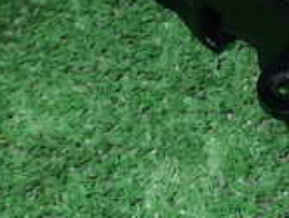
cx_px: 284
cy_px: -73
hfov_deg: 14.2
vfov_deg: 10.6
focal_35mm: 137
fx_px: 1145
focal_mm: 6.83
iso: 200
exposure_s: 1/40
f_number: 8
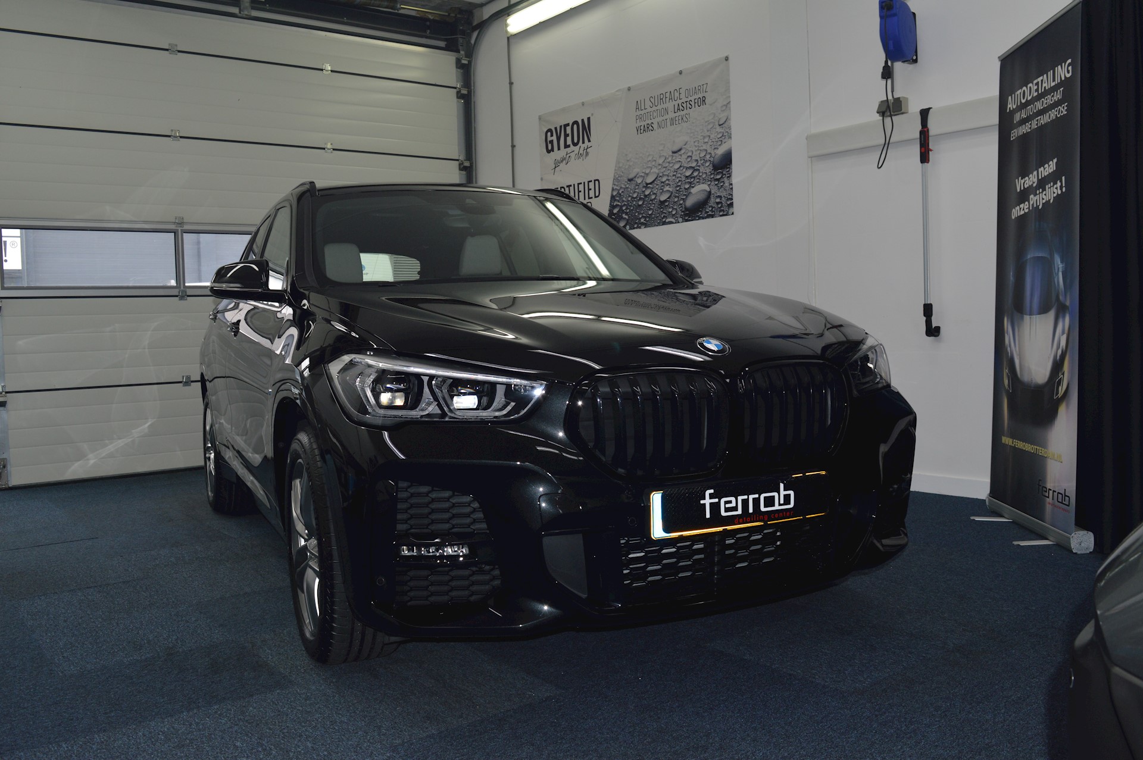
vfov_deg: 43.5
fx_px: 952
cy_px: 380
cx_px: 572
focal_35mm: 30
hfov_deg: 62.0
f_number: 8
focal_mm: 20
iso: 250
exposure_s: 1/60
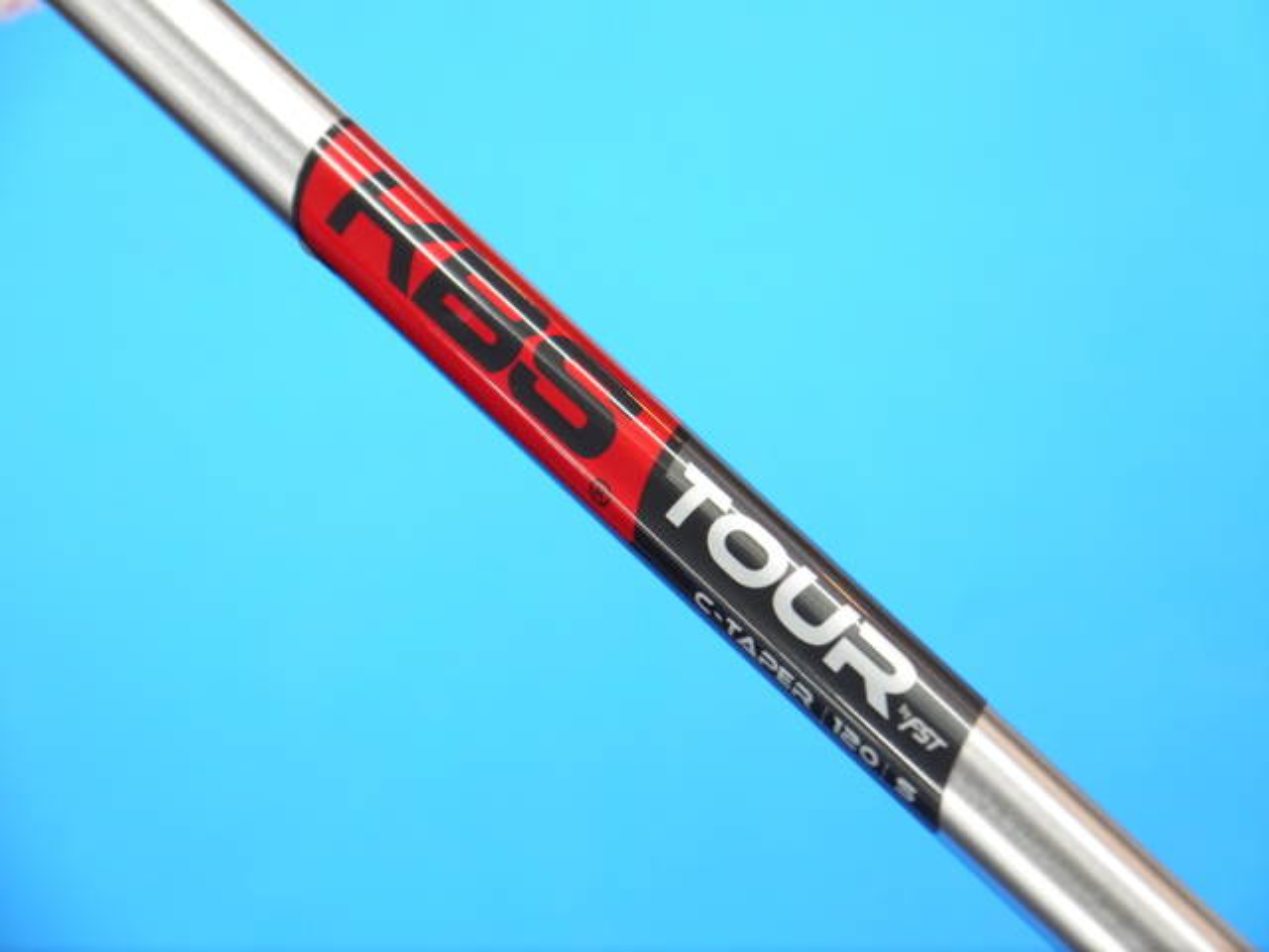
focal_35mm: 84
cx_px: 634
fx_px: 3079
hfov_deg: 23.3
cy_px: 476
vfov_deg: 17.6
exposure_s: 1/100
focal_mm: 42
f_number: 5.6
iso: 800
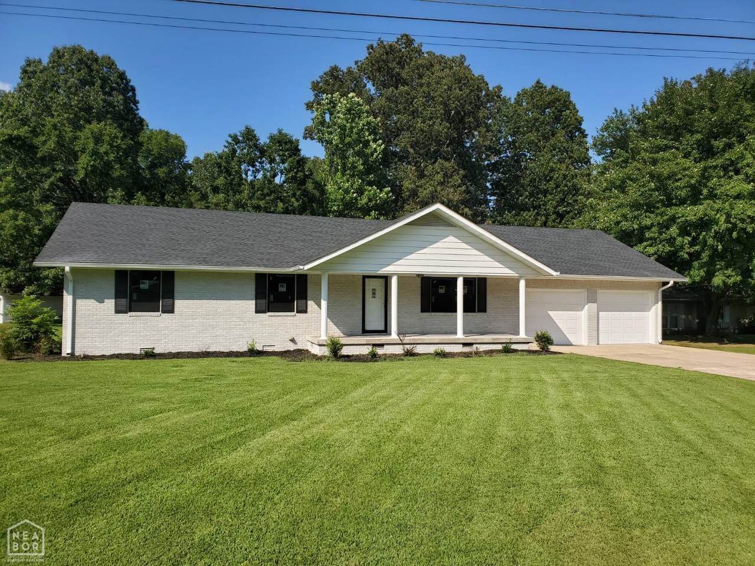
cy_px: 283
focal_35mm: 26
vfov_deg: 53.1
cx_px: 378
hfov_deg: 67.3
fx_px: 567
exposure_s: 1/1617
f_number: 2.4
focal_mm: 4.3
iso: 50
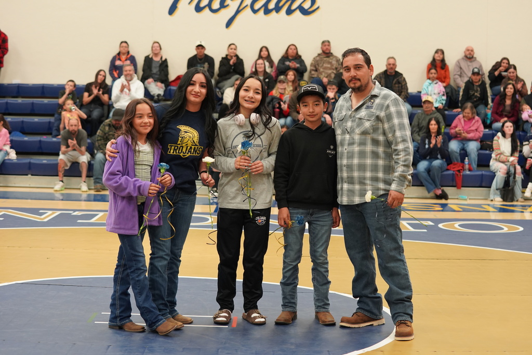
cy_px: 178
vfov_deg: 19.5
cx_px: 266
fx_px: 1035
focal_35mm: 70
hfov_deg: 28.8
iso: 2000
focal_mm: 70
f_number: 4
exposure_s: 1/160
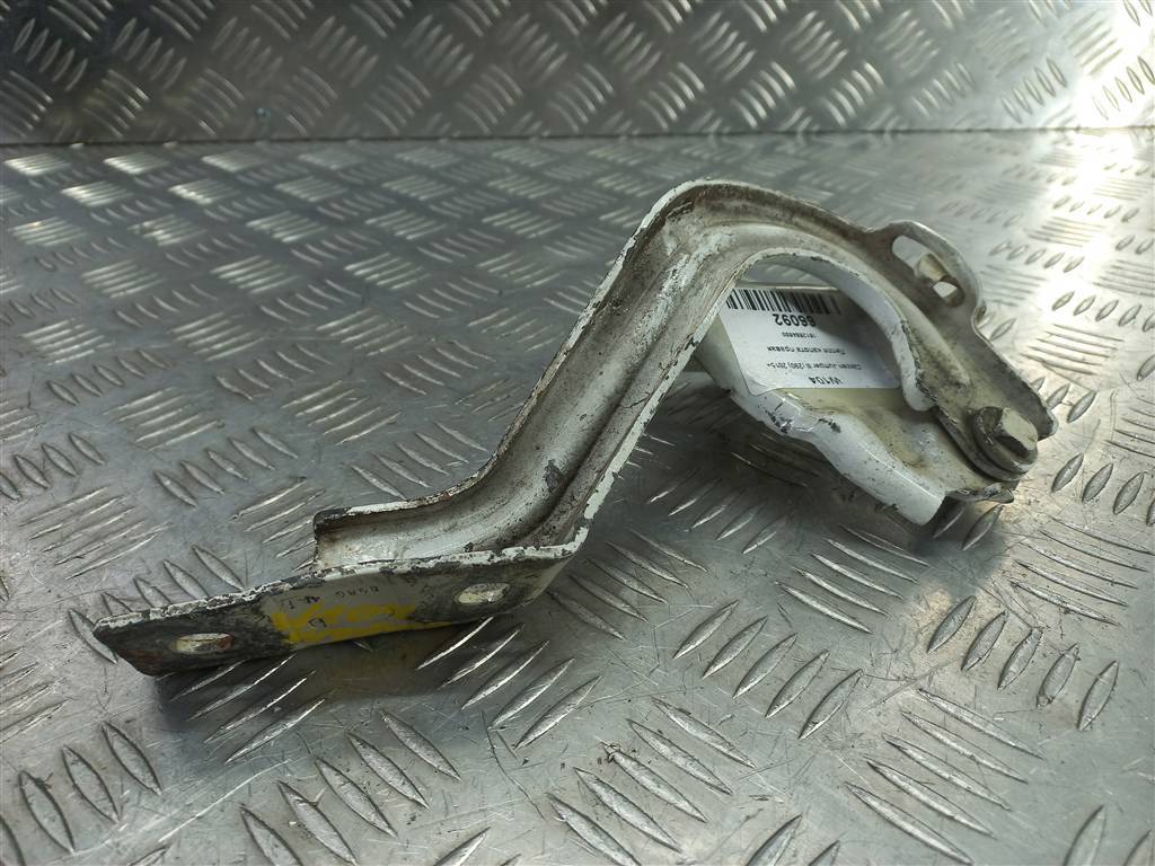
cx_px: 578
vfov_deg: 54.9
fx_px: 834
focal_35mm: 25
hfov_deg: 69.4
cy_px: 433
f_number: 1.8
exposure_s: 1/50
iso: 50
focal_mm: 4.6
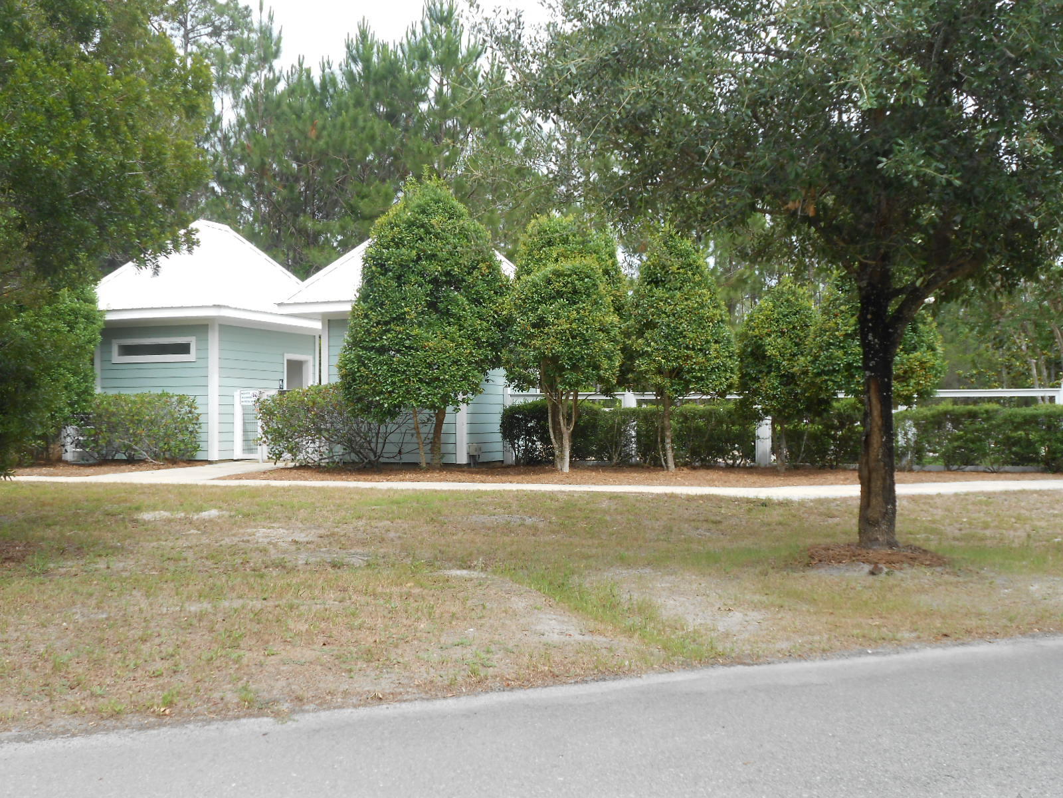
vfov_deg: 37.7
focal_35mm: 38
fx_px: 1167
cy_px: 399
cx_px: 532
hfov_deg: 49.0
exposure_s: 1/250
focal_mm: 6.8
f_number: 4.2
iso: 80
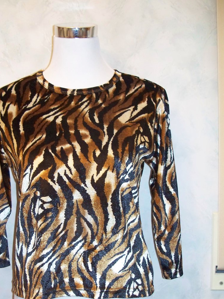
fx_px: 423
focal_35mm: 49
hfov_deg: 29.5
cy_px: 193
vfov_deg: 38.6
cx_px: 79
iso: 400
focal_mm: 7.8
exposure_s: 1/60
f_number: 2.8
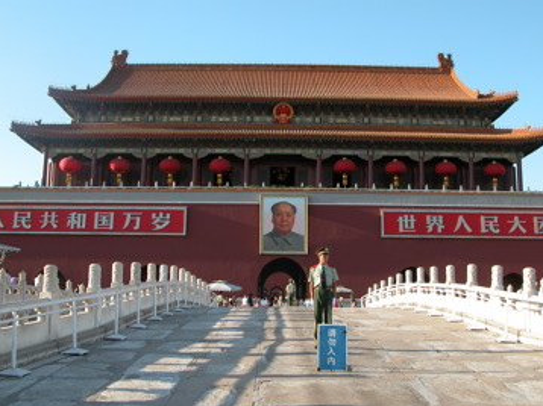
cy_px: 226
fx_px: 596
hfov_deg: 49.0
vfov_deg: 37.6
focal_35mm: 38
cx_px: 278
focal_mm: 8.9
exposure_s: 1/188
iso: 100
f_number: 5
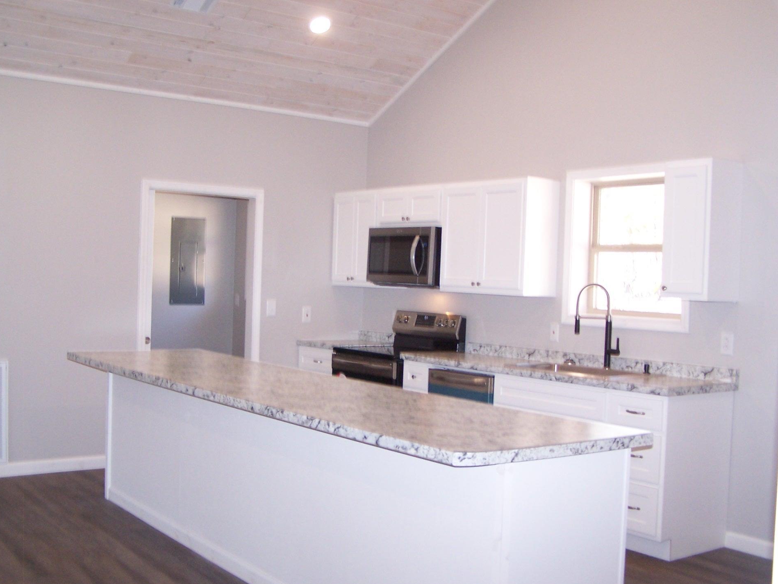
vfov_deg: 35.1
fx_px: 922
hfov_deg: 45.8
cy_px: 288
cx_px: 384
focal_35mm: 41
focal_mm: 6.3
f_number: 2.8
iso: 140
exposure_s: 1/60
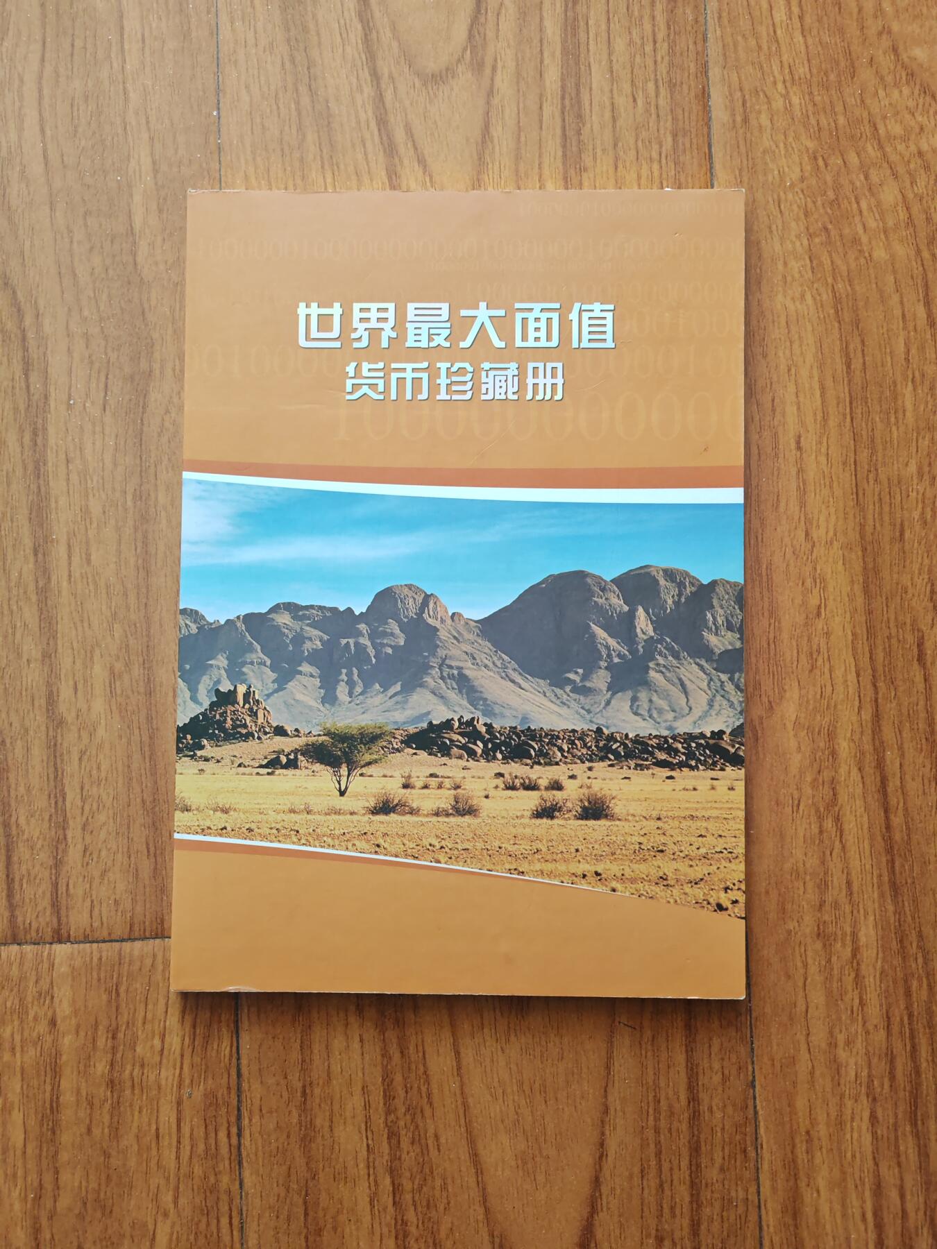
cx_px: 468
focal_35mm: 25
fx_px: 902
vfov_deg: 69.4
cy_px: 624
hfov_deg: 54.9
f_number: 1.9
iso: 400
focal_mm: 5.3
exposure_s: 1/100
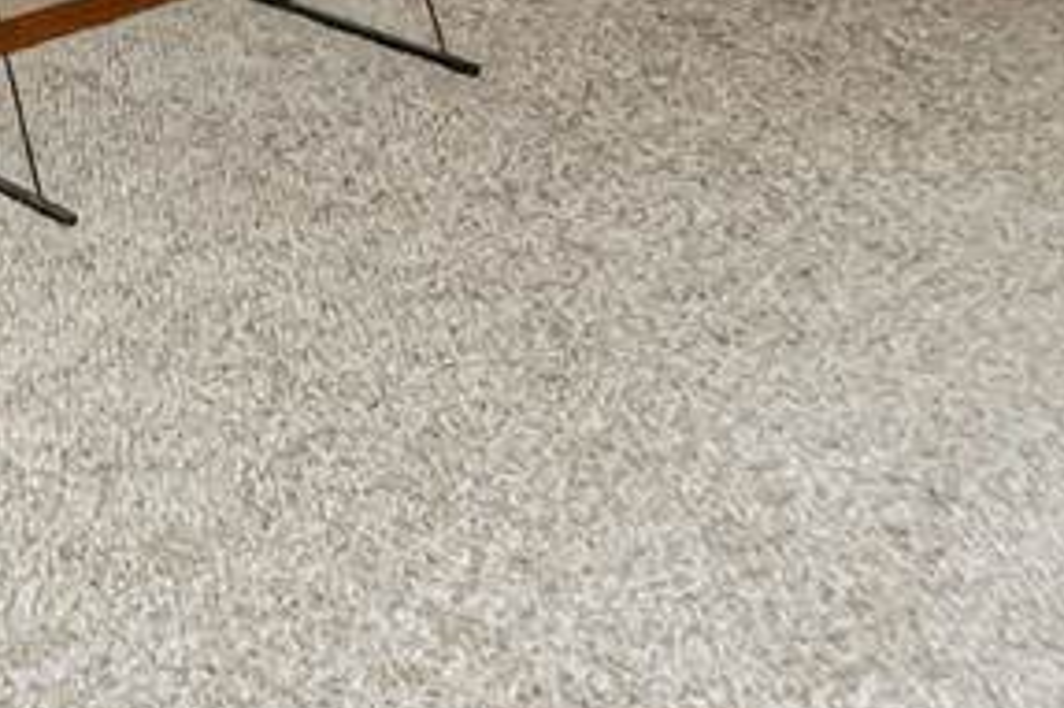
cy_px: -562
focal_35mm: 67
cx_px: -104
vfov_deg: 16.8
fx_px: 1979
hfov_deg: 27.5
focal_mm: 10
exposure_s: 1/60
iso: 3200
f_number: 10
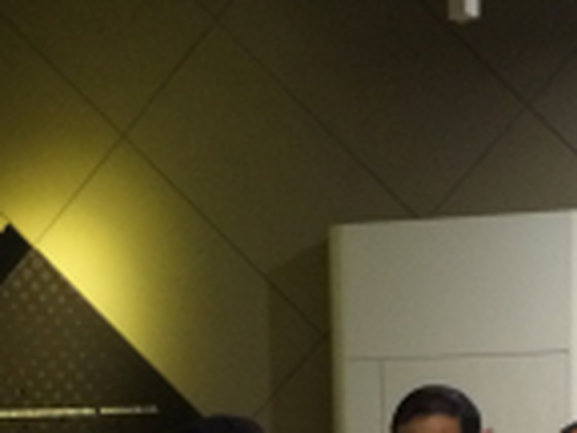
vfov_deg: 13.6
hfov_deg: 19.6
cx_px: 385
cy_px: 706
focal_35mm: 100
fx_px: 1667
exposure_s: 1/33
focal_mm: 4.12
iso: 320
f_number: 2.2
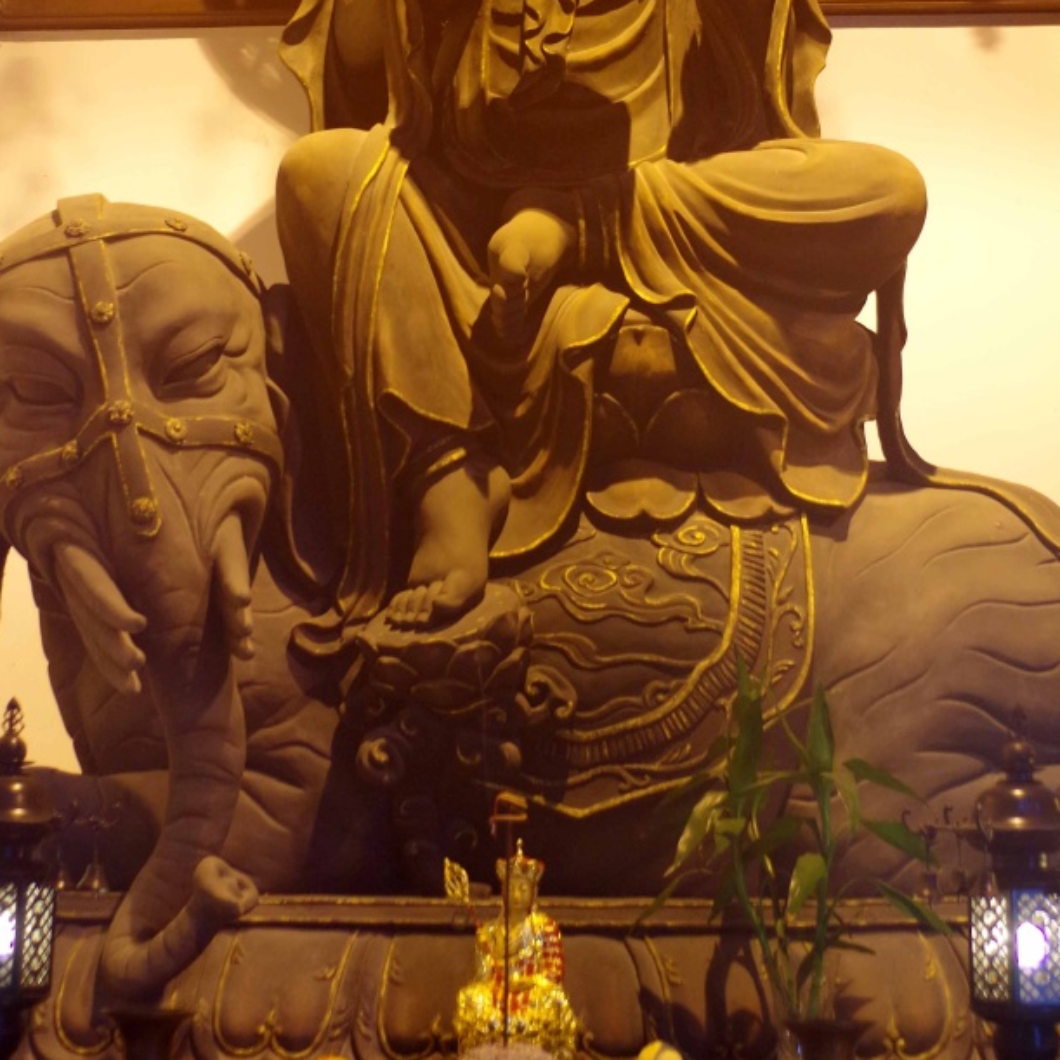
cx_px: 533
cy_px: 85
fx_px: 2425
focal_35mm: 70
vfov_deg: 23.9
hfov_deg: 24.7
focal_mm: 28
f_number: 2.8
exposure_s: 1/15
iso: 640
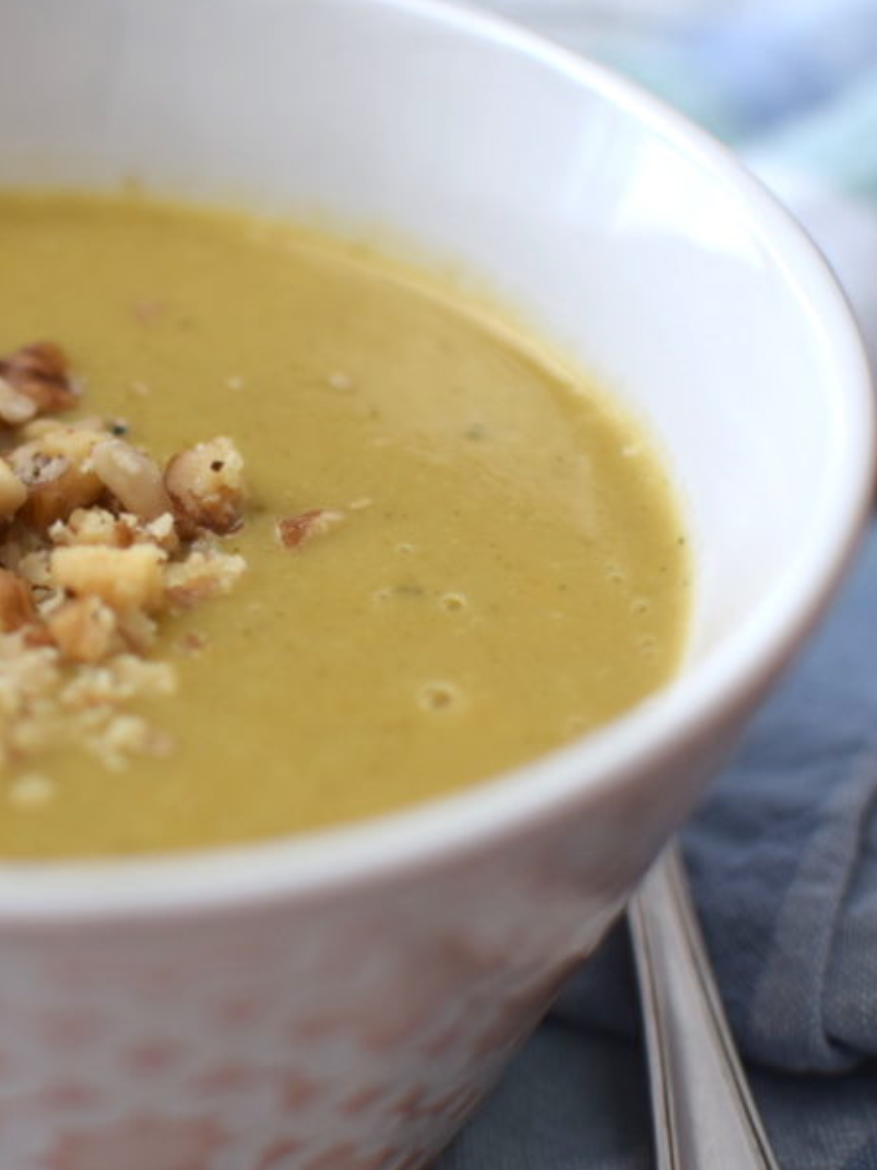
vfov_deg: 23.1
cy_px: 525
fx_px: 2867
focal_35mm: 85
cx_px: 75
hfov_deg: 17.1
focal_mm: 35
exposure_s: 1/400
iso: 100
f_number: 2
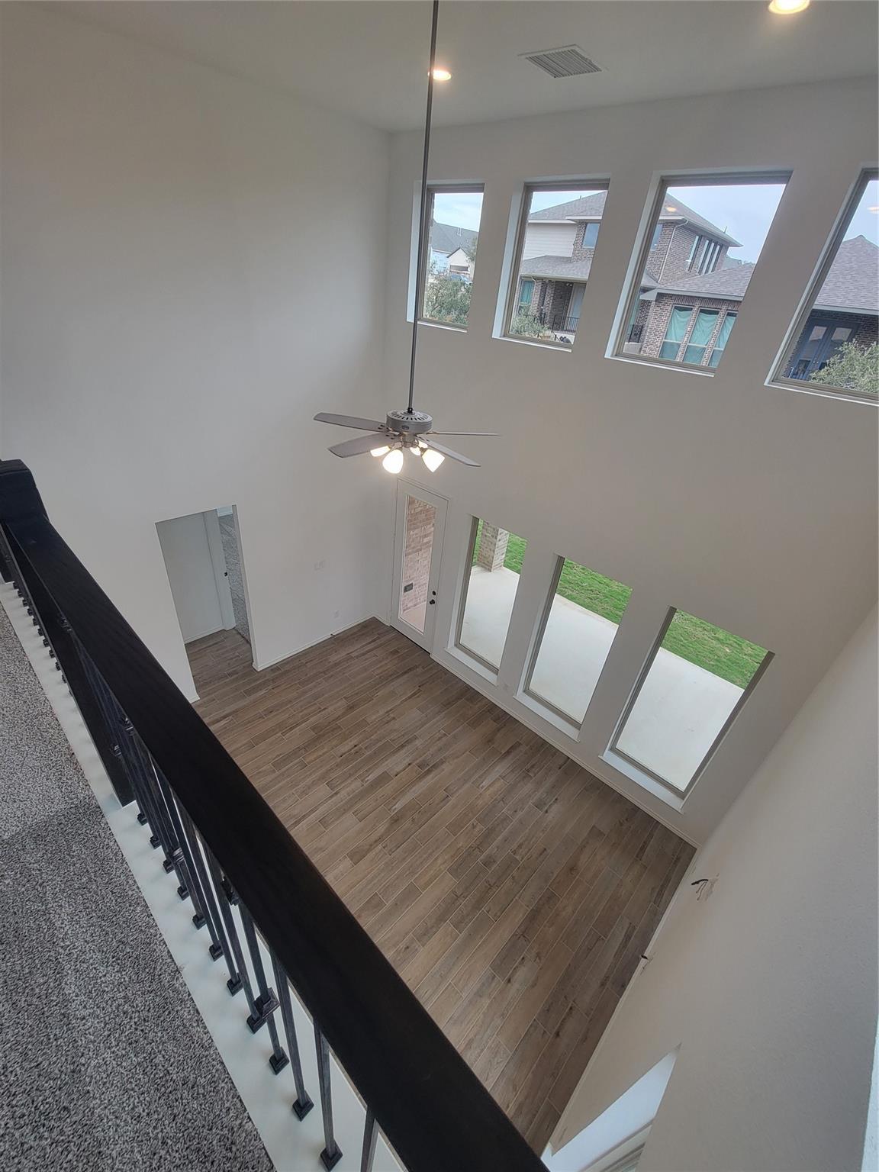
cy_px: 586
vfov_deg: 106.2
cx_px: 440
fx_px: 440
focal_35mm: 13
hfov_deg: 89.9
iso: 64
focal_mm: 2.2
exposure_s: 1/120
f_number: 2.2
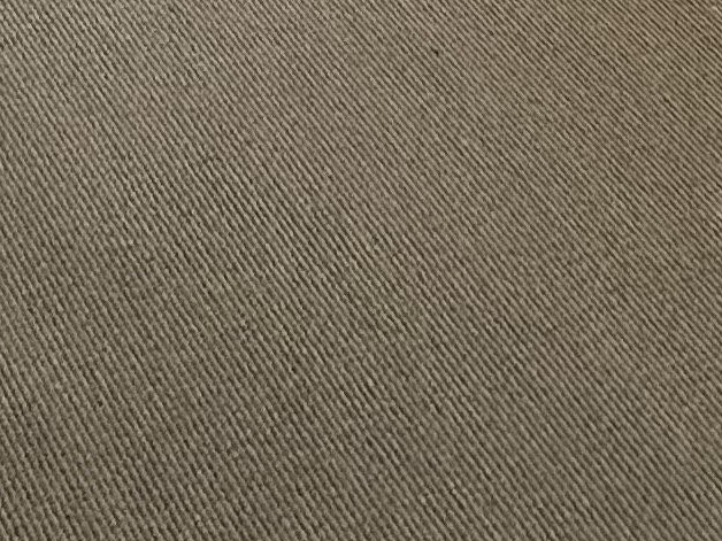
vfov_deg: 7.7
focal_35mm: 167
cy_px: -1119
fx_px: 3483
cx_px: 314
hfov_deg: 11.8
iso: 50
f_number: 1.5
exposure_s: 1/100
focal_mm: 5.7
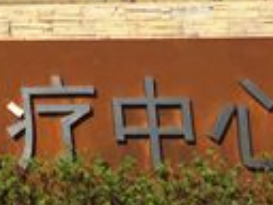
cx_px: -209
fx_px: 891
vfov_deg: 12.0
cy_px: -170
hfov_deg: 15.2
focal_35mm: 113
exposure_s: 1/2198
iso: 32
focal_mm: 4.15
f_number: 2.2
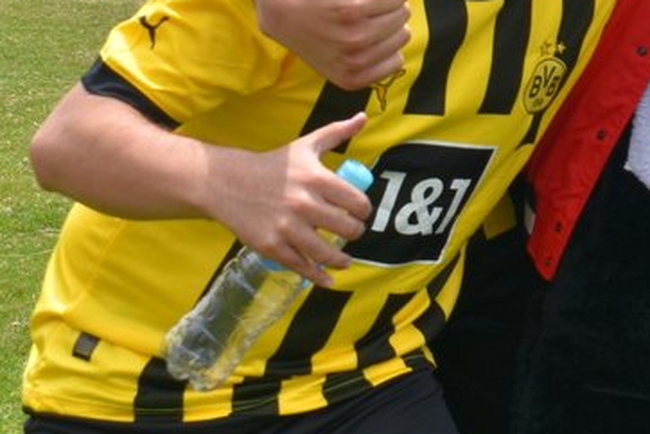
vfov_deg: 9.0
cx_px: 1006
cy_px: -170
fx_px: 2692
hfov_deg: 13.0
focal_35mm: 149
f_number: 8
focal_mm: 30
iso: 180
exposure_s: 1/500
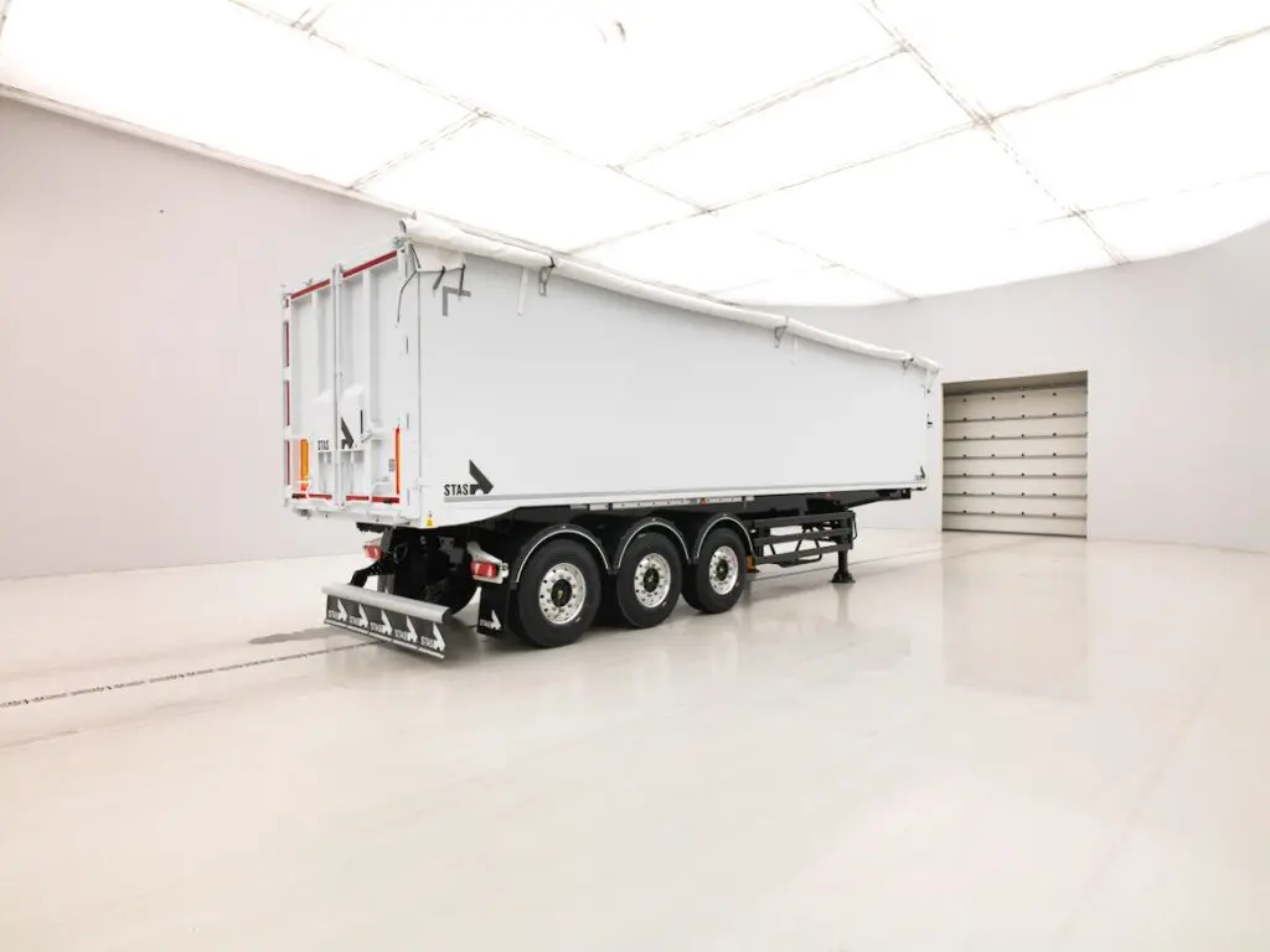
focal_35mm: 19
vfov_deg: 68.7
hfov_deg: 84.7
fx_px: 697
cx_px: 635
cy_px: 476
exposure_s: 2
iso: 100
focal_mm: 28
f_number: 25
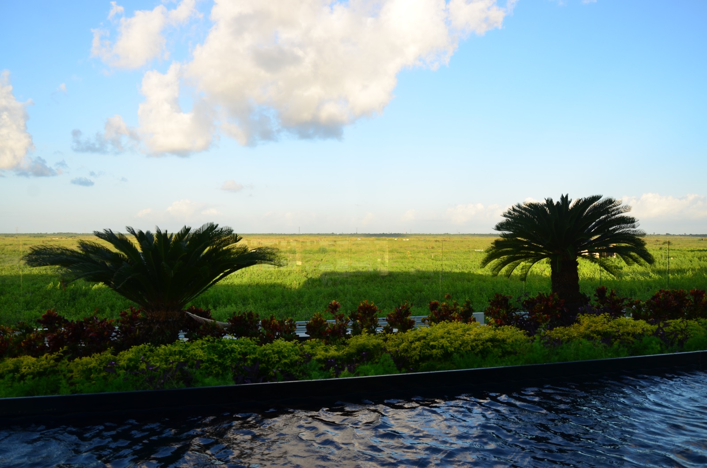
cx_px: 354
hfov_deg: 67.5
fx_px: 529
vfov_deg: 47.7
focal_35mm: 27
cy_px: 234
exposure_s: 1/160
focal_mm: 18
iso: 125
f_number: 6.3
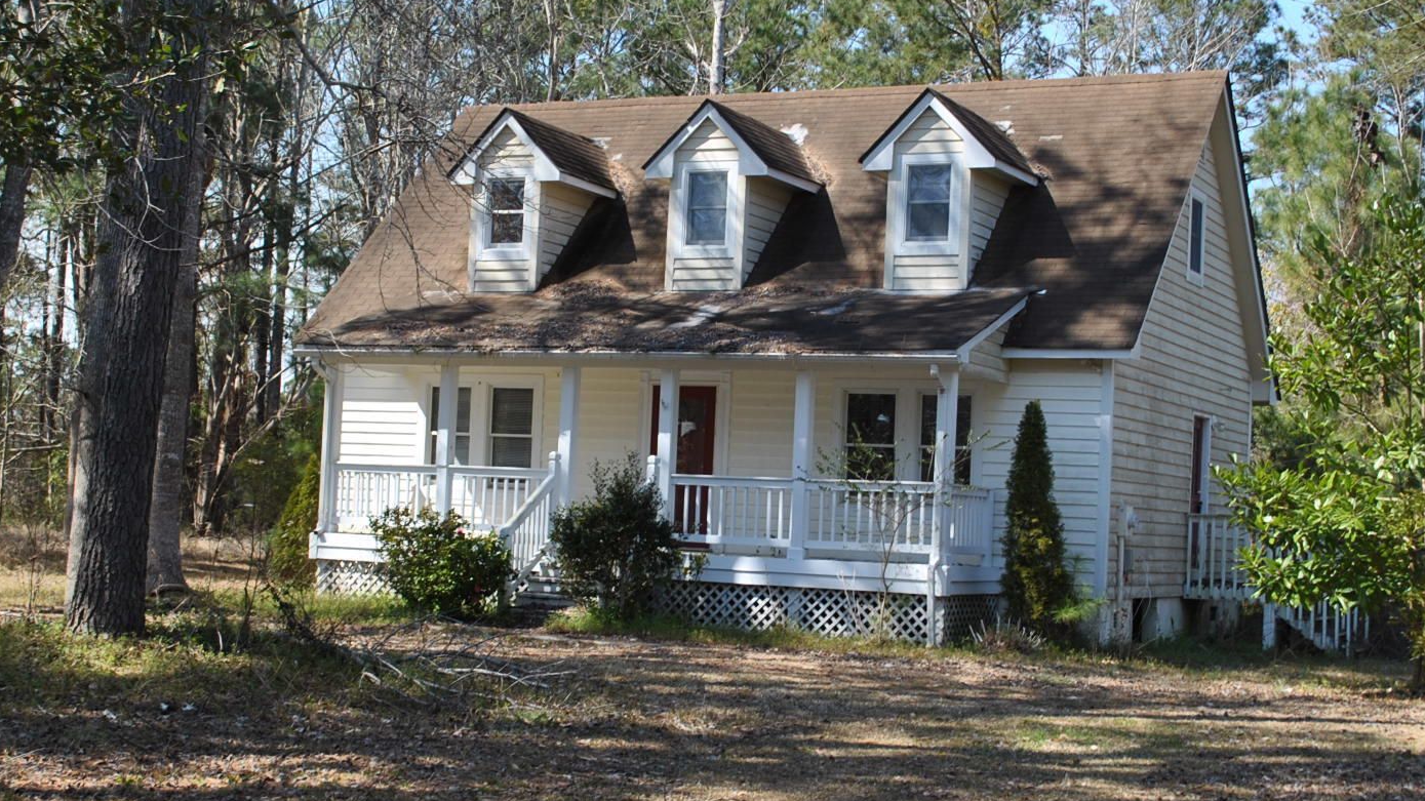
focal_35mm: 57
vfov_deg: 21.1
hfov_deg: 36.6
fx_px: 2154
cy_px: 402
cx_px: 712
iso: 100
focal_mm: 26
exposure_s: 1/200
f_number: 7.1
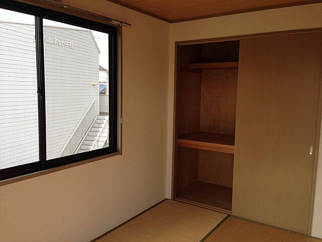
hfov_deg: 55.4
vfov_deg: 42.9
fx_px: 307
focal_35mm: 33
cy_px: 121
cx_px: 161
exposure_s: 1/341
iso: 50
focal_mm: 4.13
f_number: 2.4
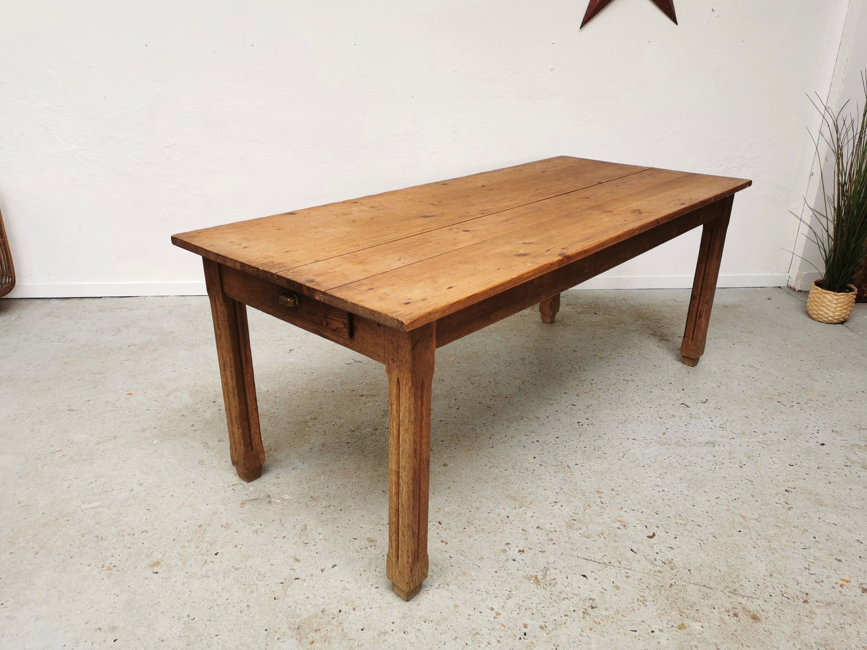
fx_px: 676
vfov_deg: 51.4
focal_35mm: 27
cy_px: 325
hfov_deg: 65.3
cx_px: 434
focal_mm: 5.58
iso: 64
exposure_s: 1/100
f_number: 1.8
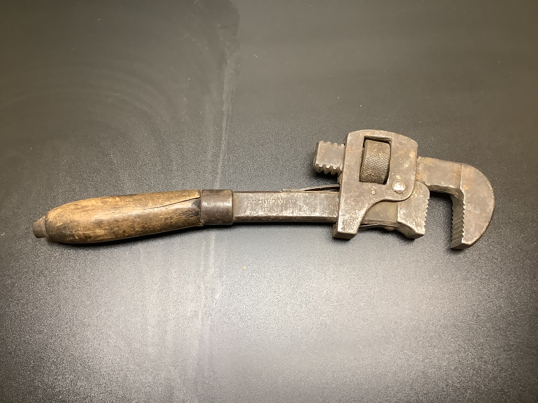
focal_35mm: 31
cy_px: 202
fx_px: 482
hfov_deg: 58.4
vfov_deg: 45.4
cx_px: 269
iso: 125
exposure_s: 1/60
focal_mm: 3.3
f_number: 2.4
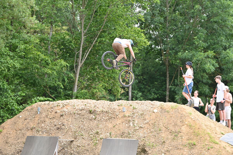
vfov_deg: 13.4
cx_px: 116
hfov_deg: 20.0
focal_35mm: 102
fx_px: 660
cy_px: 78
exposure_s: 1/400
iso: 500
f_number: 4
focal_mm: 102
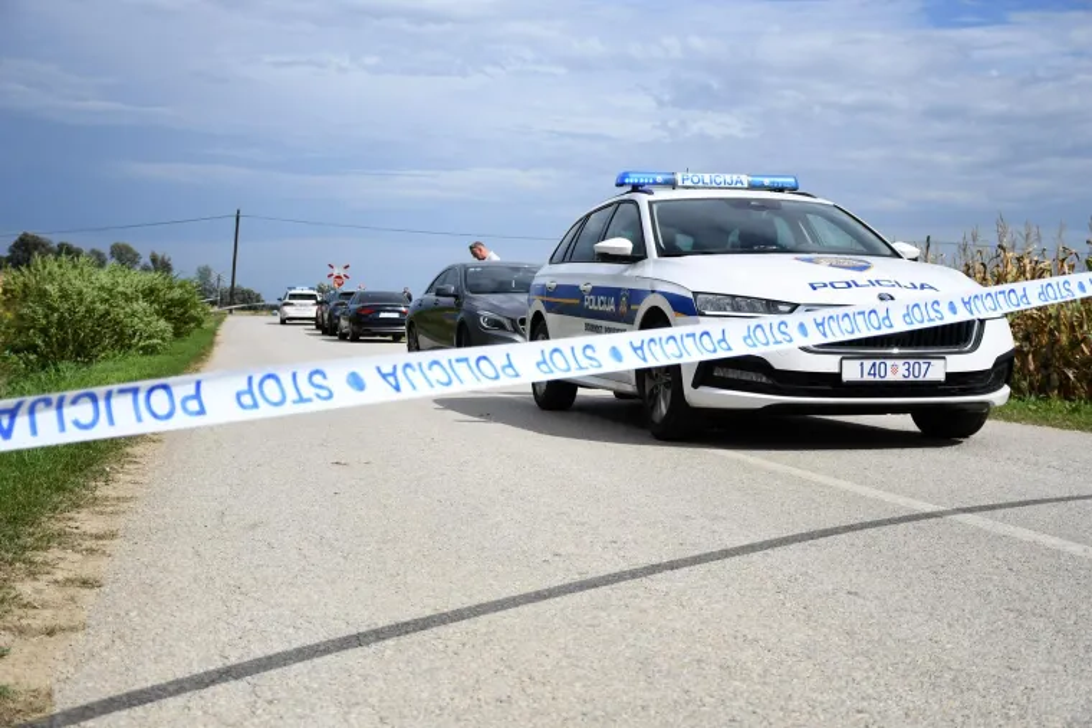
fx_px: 1456
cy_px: 364
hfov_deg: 41.1
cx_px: 546
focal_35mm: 48
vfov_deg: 28.1
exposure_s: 1/8000
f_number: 4
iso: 500
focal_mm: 32
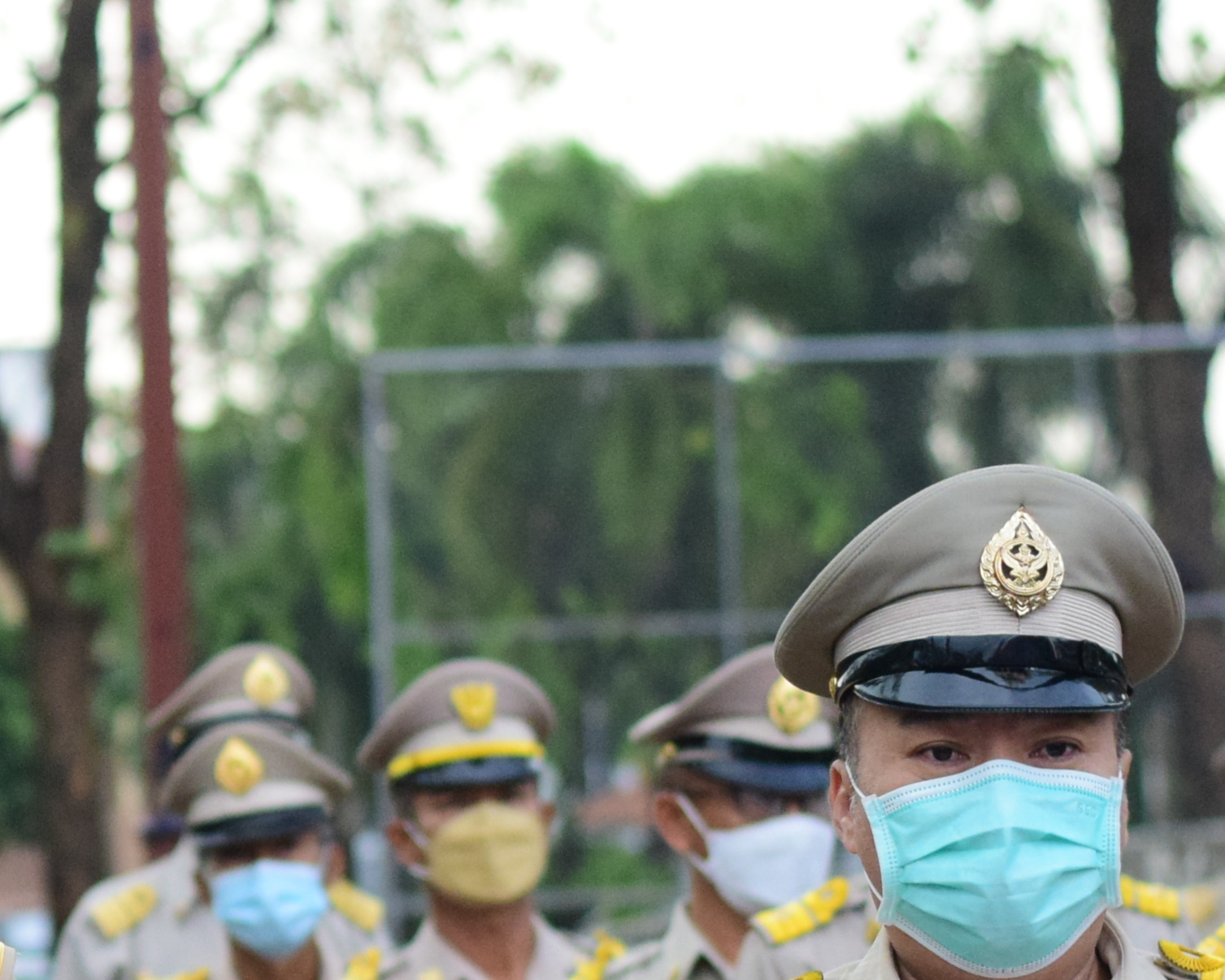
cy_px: 1108
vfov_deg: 7.3
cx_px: -358
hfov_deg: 9.1
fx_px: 7615
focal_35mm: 210
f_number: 3.2
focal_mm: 50
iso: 1600
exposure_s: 1/640
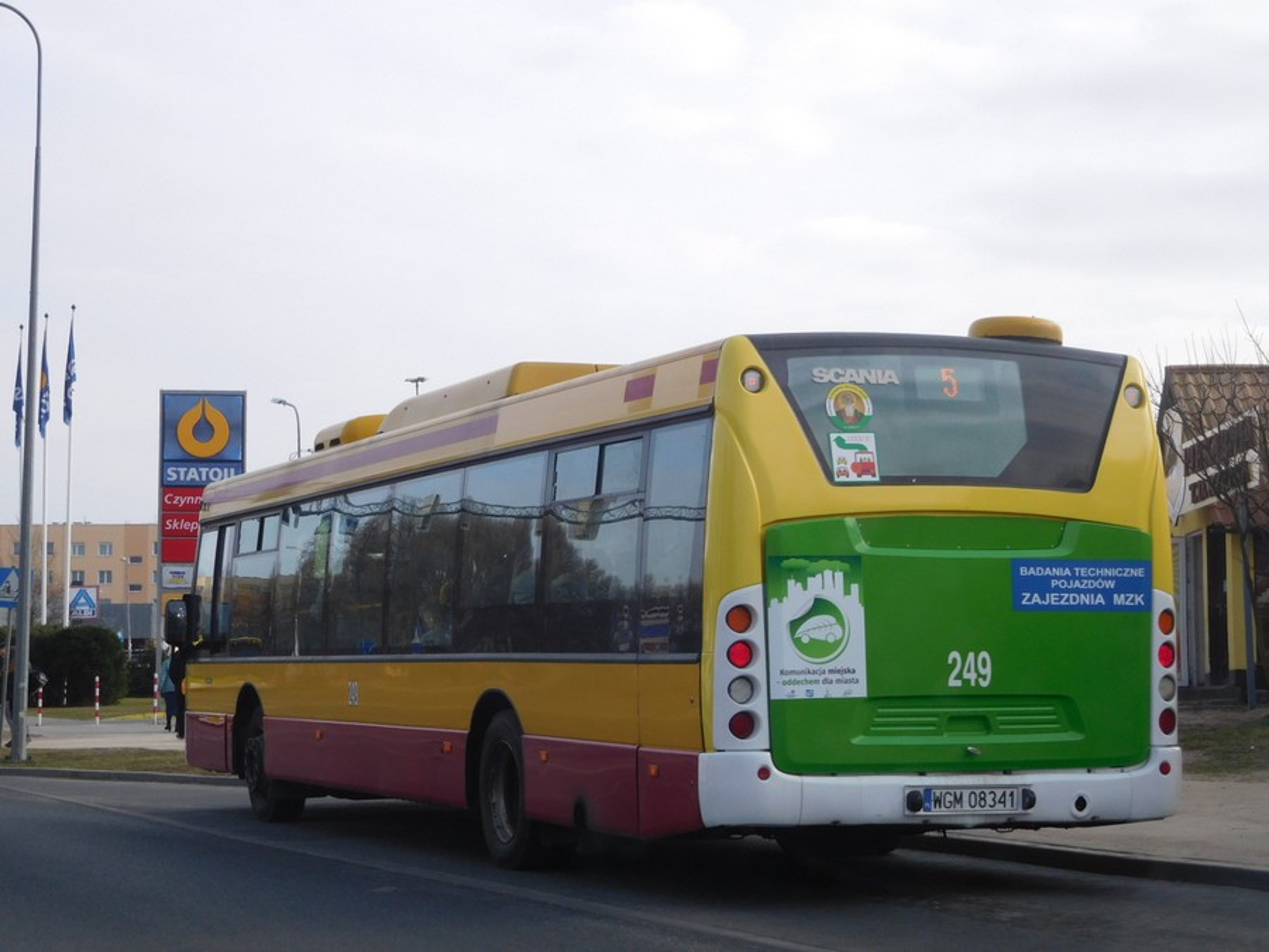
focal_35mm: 70
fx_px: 2566
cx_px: 634
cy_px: 476
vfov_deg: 21.0
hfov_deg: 27.8
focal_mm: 12.5
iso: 125
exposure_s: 1/400
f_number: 4.5
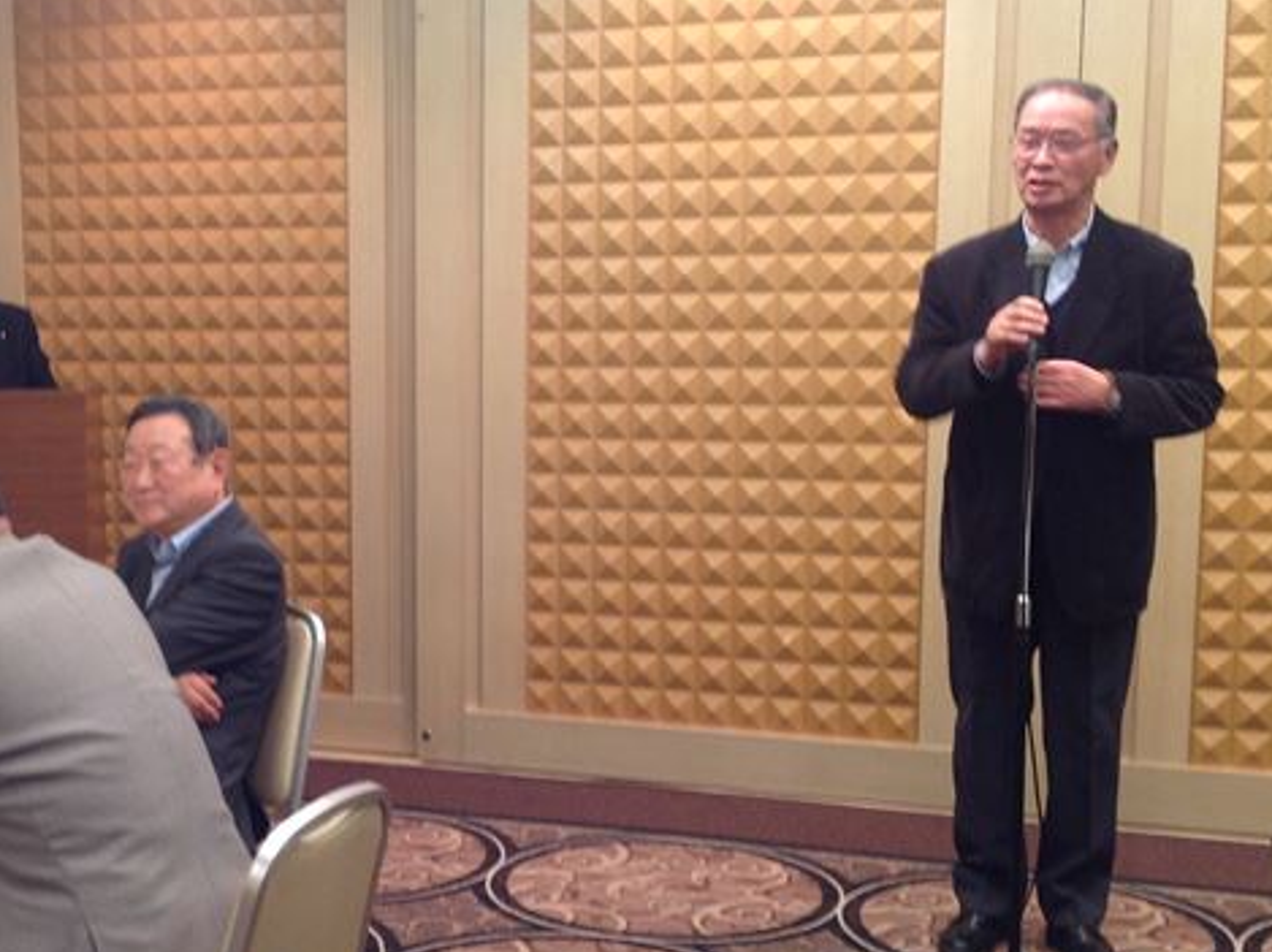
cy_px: 563
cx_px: 401
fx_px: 2130
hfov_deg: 32.9
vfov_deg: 25.2
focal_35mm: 58
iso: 64
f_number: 2.4
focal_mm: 4.28
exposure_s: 1/15
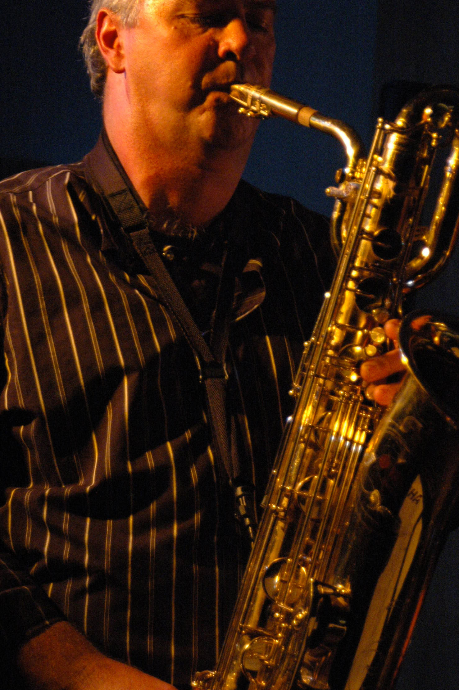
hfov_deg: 10.2
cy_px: 322
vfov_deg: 15.3
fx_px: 2567
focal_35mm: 134
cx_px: 241
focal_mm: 66
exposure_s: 1/60
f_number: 4.5
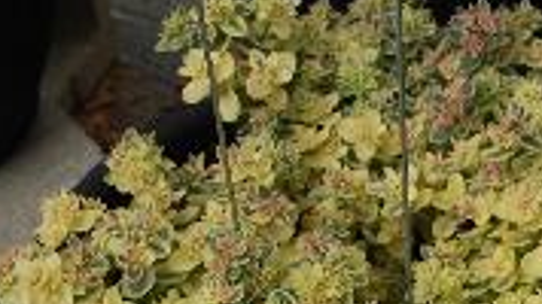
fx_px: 1322
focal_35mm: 92
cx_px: 475
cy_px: 377
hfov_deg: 22.7
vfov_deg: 12.8
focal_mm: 26
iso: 110
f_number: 8
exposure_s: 1/60
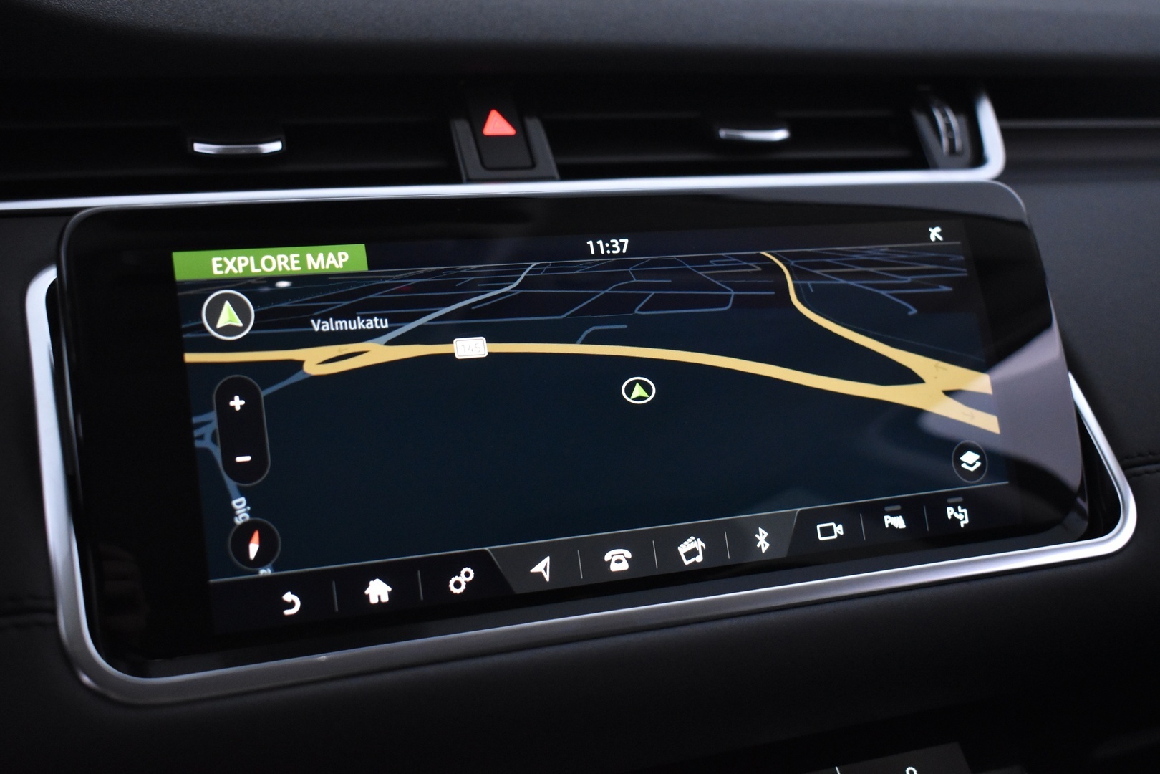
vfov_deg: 28.9
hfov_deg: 42.3
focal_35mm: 46
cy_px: 387
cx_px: 580
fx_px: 1498
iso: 2800
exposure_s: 1/50
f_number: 4.2
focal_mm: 31
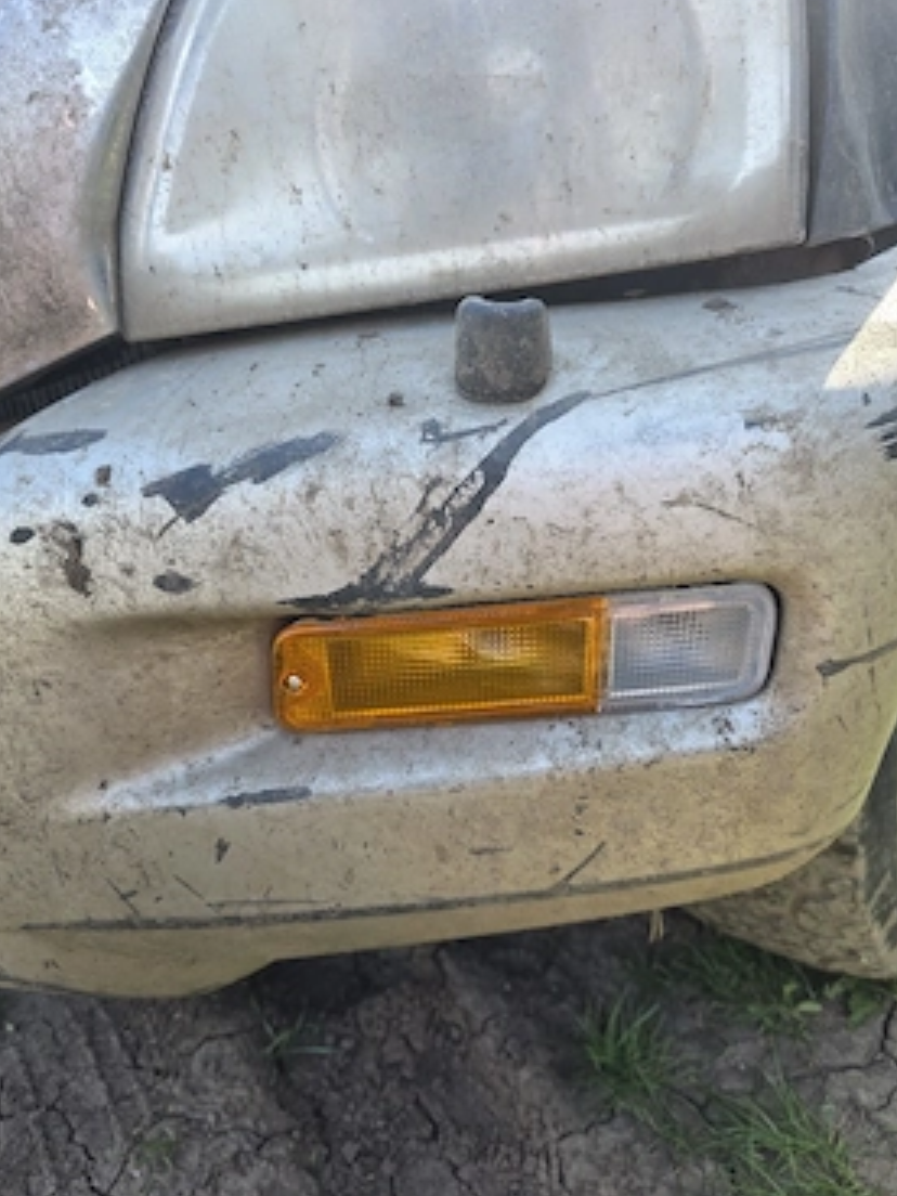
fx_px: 864
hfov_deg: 54.8
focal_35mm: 25
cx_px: 474
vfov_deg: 69.4
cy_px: 618
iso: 64
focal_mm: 6.3
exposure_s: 1/370
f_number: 1.7
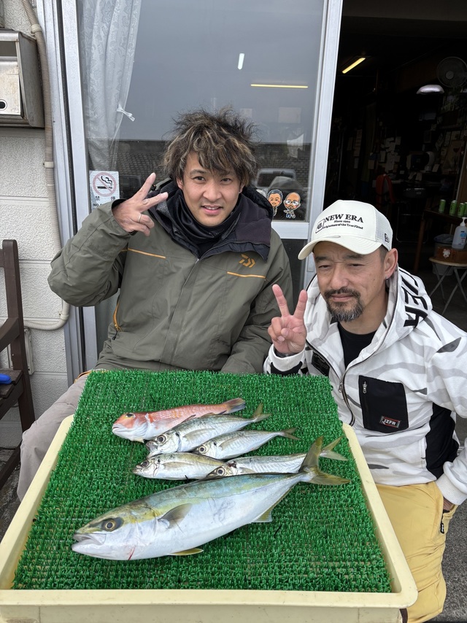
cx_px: 234
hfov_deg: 53.0
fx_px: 468
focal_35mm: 26
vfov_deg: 67.3
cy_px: 312
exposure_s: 1/1037
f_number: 1.6
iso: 50
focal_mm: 5.96
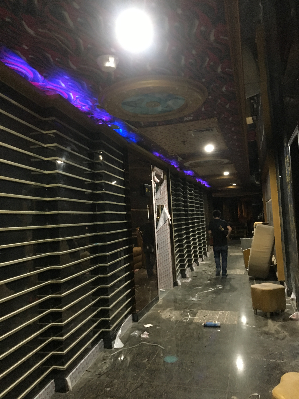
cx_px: 150
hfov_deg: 48.2
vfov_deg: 61.7
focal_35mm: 29
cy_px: 200
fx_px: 334
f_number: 2.2
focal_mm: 4.15
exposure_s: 1/17
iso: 400
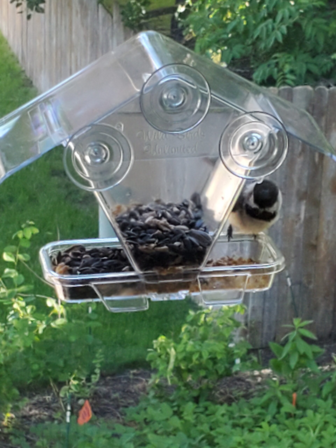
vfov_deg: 67.3
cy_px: 224
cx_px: 168
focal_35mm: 26
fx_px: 336
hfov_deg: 53.1
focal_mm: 4.3
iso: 160
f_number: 2.4
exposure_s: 1/120
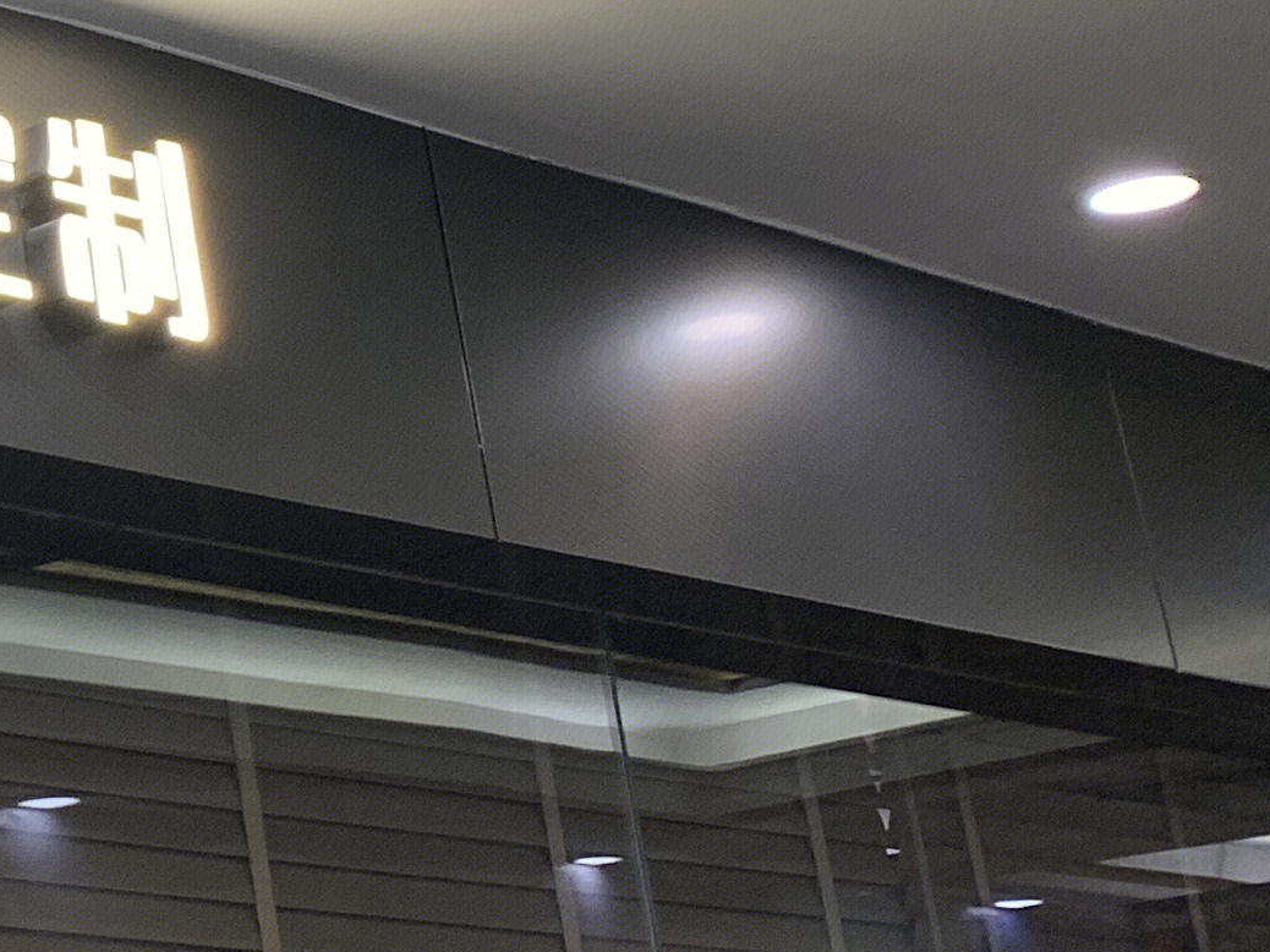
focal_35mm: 101
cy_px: 40
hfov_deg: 17.6
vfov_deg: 14.4
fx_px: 3705
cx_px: -604
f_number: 1.8
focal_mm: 4.25
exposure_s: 1/100
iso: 80
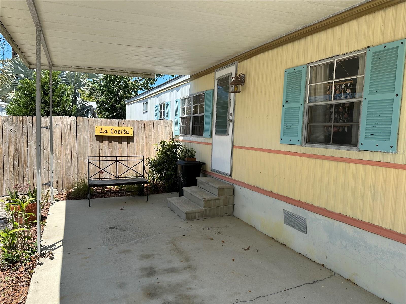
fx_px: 281
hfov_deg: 71.6
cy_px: 152
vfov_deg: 56.8
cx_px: 203
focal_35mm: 24
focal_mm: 6.86
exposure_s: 1/2353
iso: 80
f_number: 1.78
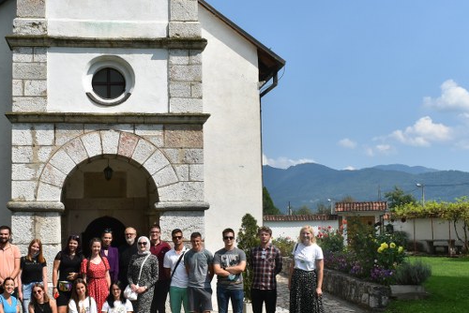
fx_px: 626
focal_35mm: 48
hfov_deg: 40.6
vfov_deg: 28.0
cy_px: 189
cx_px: 156
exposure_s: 1/500
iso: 200
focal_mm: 20
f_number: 11
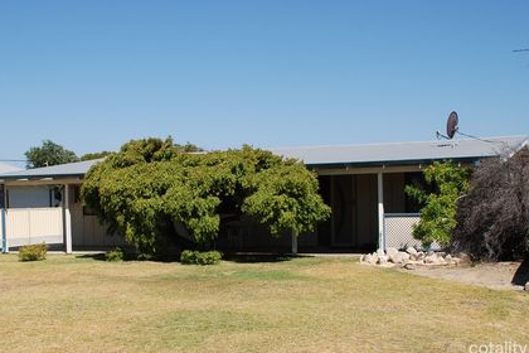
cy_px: 177
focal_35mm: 47
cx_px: 252
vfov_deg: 28.6
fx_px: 691
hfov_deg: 41.9
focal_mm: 28
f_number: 10
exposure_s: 1/400
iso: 200
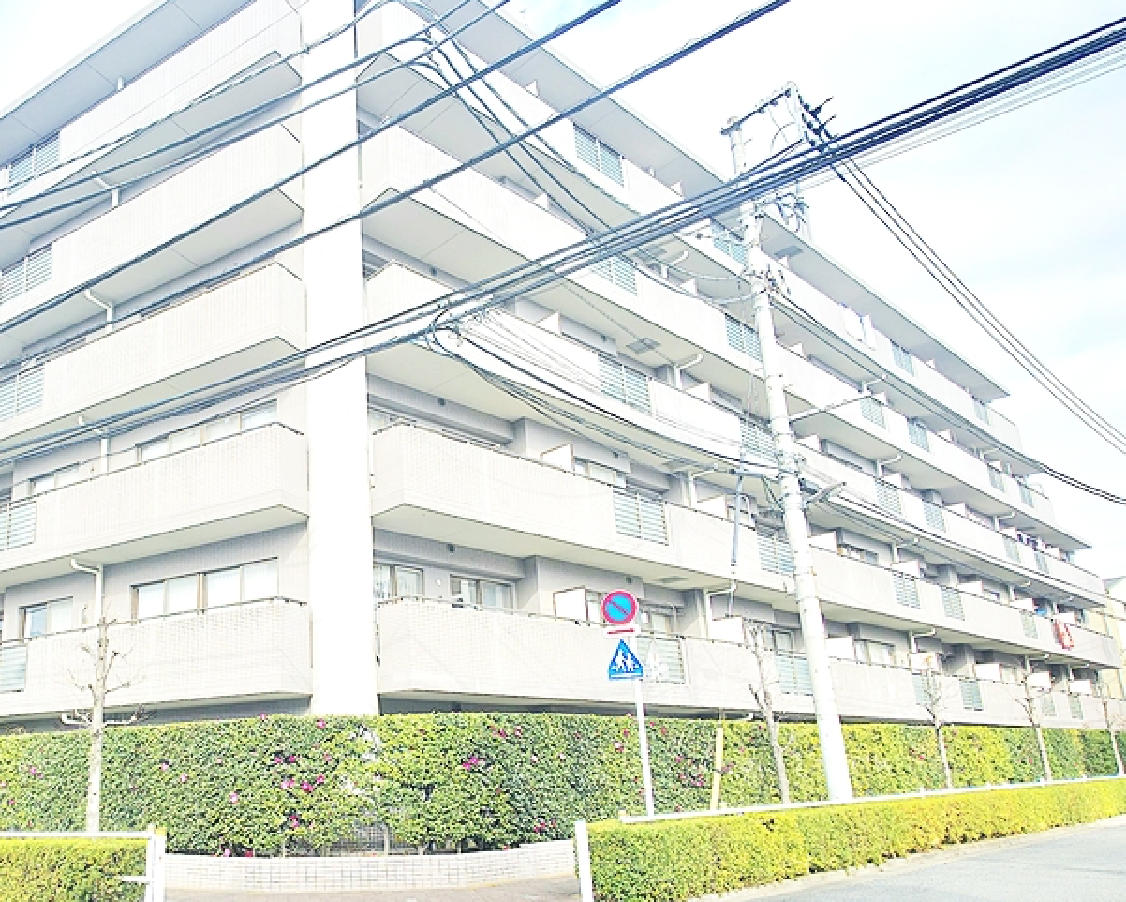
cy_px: 553
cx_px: 313
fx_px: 833
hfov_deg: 64.9
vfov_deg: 56.3
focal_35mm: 25
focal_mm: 2.2
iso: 20
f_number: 1.9
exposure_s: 1/1250
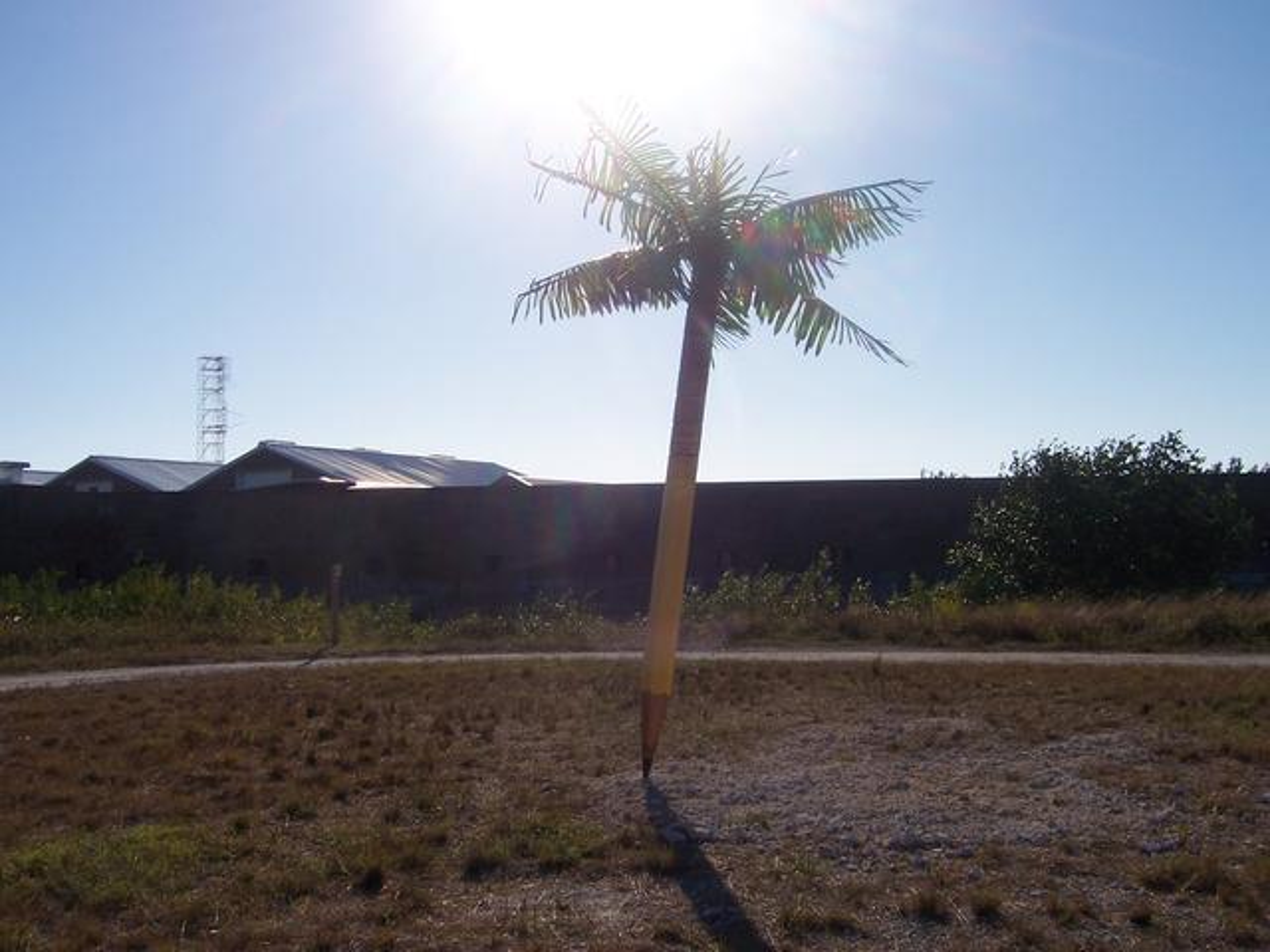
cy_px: 476
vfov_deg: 39.7
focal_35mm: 36
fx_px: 1321
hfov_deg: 51.4
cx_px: 635
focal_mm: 6
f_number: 4.8
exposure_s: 1/1000
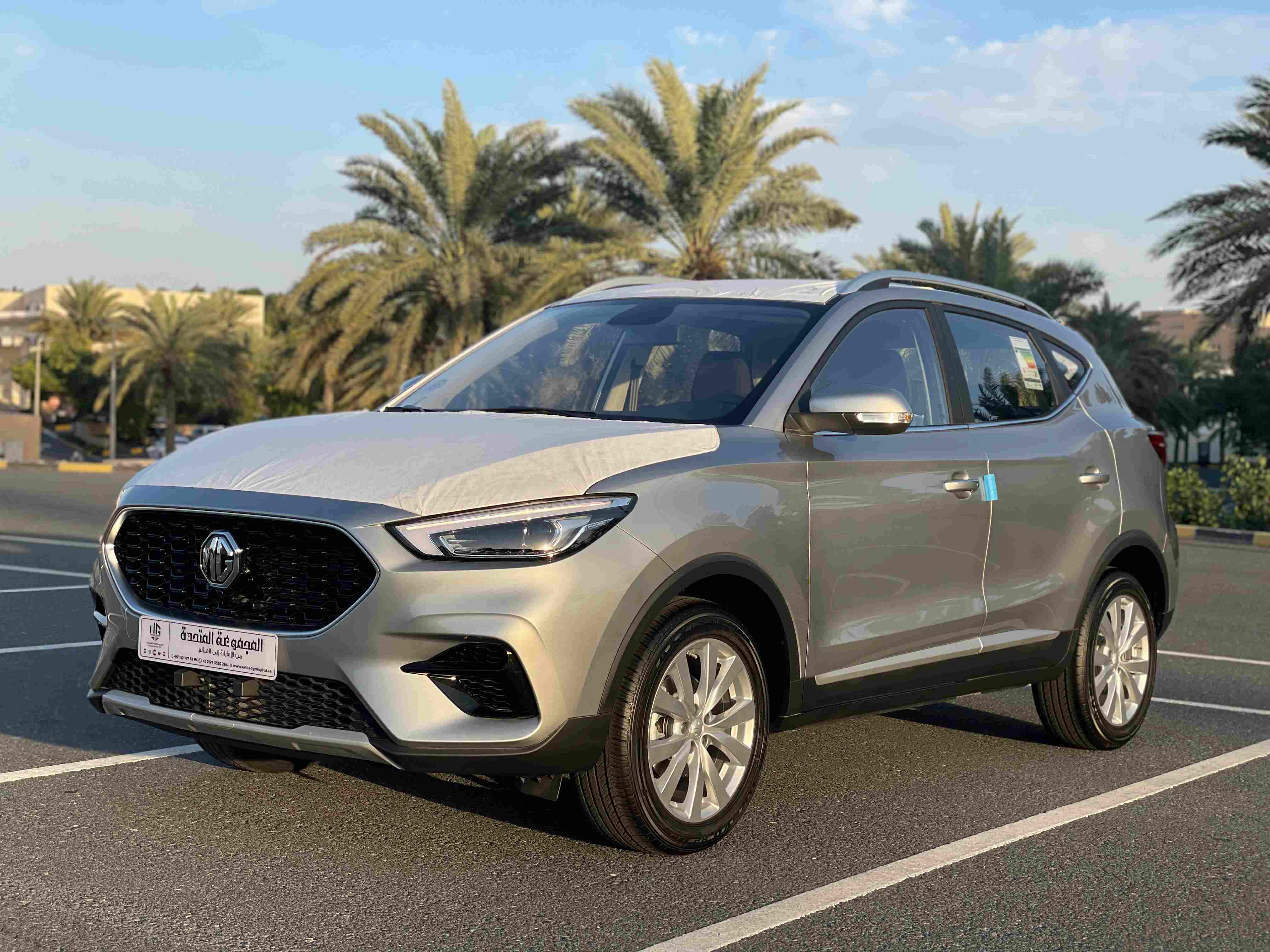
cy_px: 476
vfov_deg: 28.0
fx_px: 1908
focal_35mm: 52
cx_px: 635
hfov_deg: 36.8
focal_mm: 6
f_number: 2
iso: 32
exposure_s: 1/1020
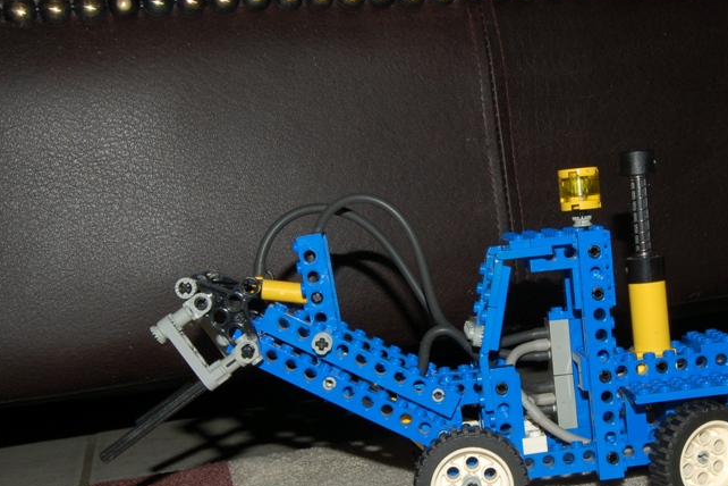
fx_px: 1193
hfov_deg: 33.6
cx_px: 485
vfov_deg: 22.9
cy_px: 325
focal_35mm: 59
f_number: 16
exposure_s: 1/60
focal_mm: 28
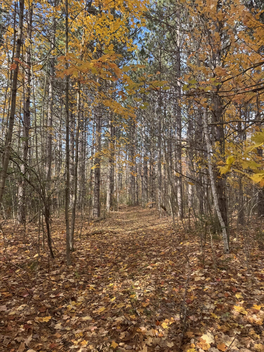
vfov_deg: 71.6
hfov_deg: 56.8
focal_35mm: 24
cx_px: 132
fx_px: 244
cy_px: 176
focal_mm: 6.76
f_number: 1.78
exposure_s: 1/445
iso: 80
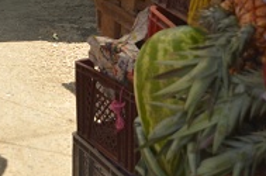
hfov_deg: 19.0
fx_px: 774
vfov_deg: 12.3
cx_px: -1
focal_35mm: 105
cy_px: -91
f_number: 5
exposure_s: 1/160
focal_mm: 22
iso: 100
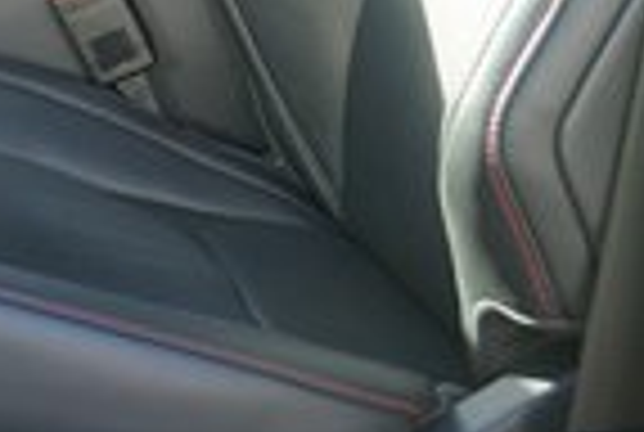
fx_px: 2241
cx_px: -387
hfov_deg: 14.9
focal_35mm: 125
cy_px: -128
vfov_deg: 10.8
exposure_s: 1/80
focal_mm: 28
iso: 100
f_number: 5
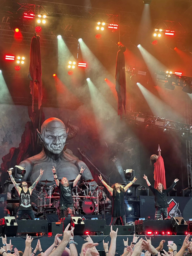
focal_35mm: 77
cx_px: 96
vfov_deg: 25.3
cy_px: 128
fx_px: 569
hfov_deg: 19.1
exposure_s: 1/99
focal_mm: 9
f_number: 2.8
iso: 64
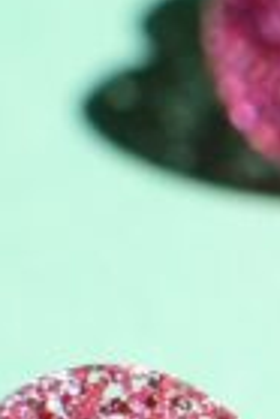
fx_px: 4247
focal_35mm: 365
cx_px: 422
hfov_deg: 3.8
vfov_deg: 5.6
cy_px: 225
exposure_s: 1/1250
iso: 250
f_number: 5.6
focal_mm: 35
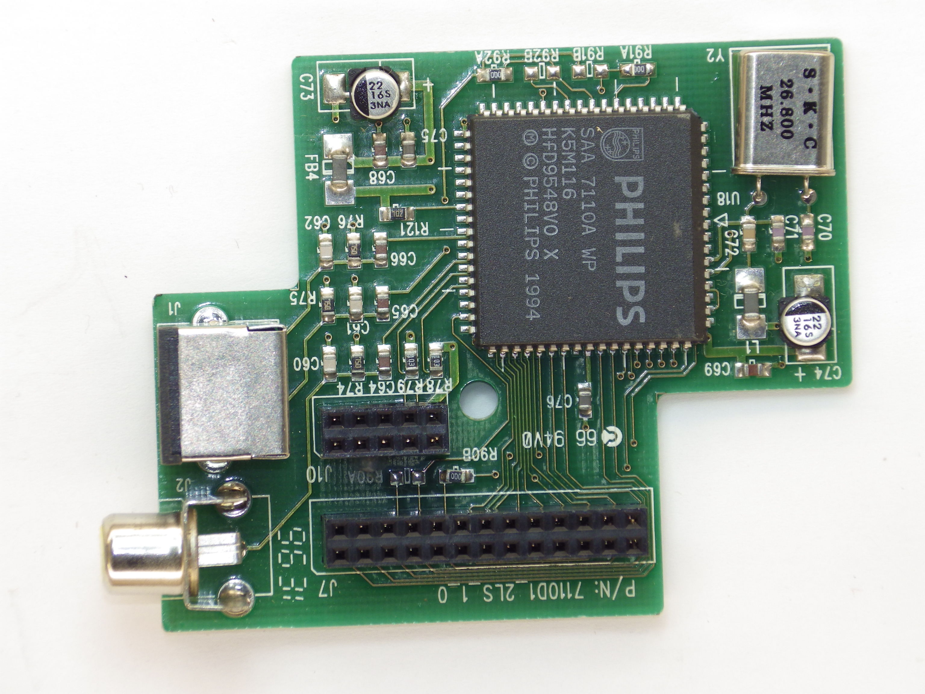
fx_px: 9940
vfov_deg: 4.0
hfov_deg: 5.3
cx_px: 462
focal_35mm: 372
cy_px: 347
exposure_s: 1/125
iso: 100
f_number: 6
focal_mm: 66.7
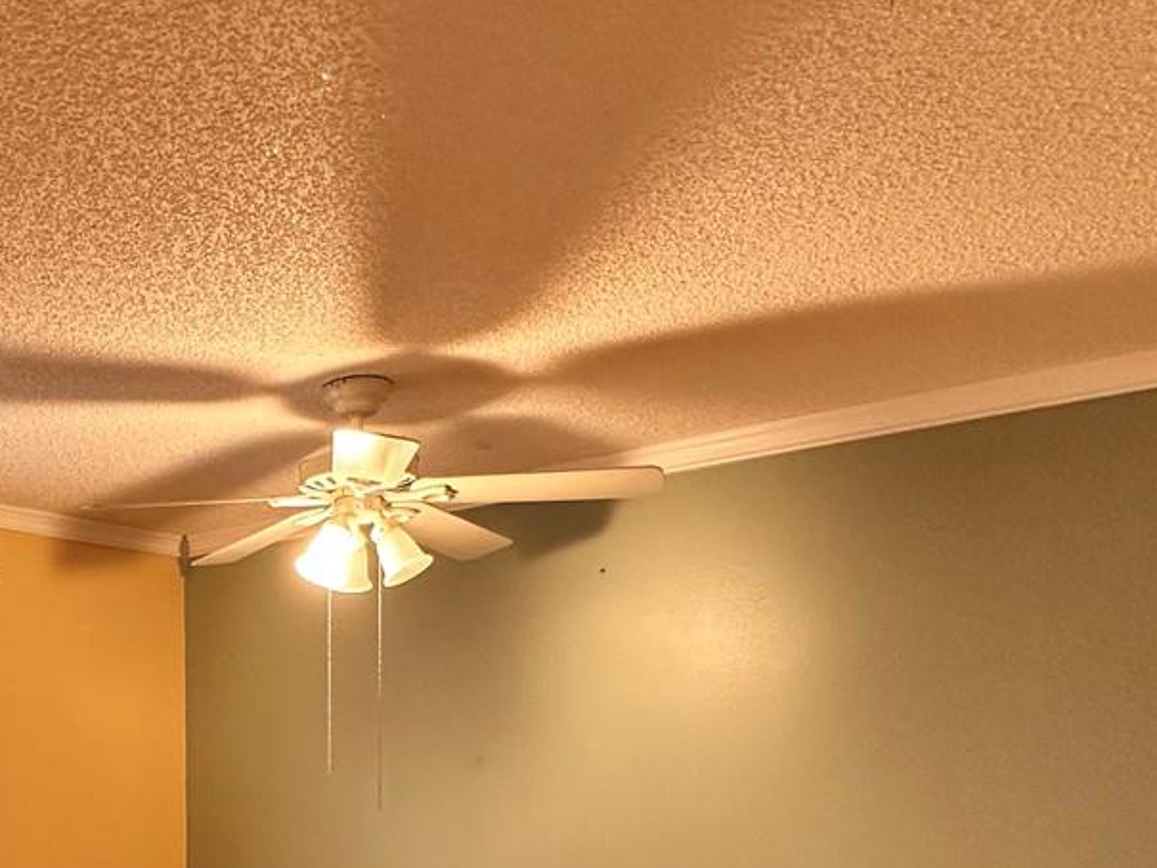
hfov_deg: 44.7
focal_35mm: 37
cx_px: 78
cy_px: 786
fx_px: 1237
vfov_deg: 36.2
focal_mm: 2.22
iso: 200
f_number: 2.2
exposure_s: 1/60
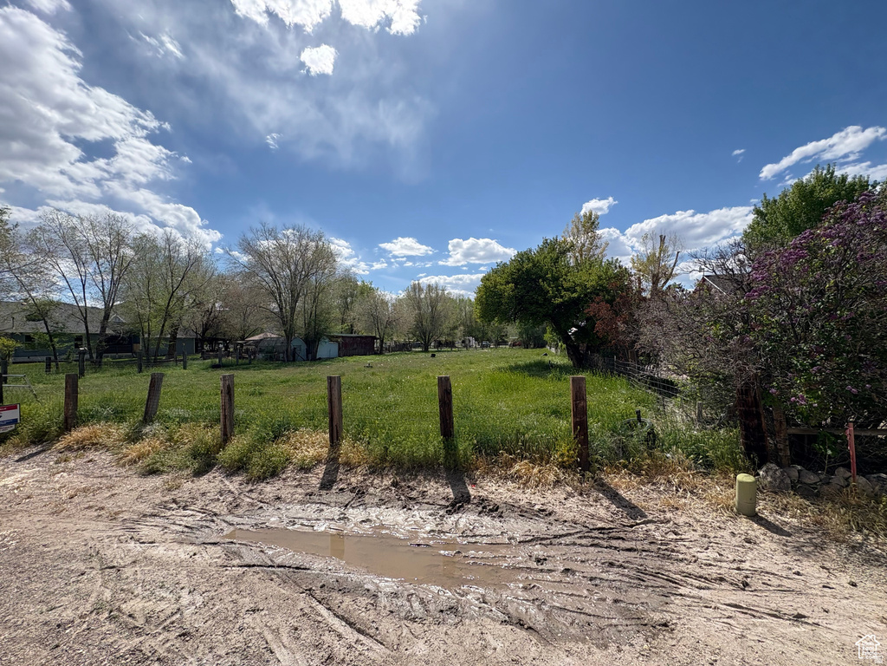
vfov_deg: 85.7
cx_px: 444
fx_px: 359
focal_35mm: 14
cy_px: 333
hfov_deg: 102.1
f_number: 2.2
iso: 50
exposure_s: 1/2584
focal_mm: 2.22
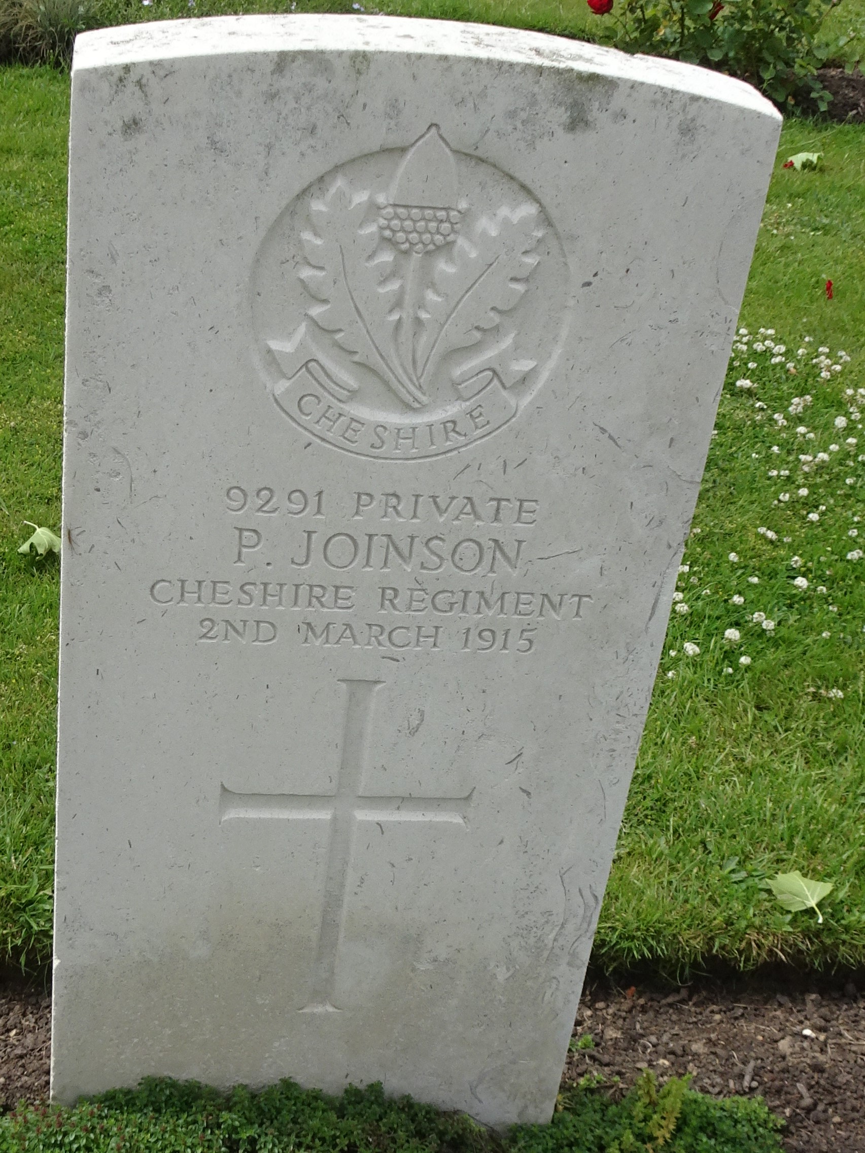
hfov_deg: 56.8
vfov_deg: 71.6
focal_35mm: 24
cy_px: 576
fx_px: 800
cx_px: 432
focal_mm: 4.1
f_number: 3.5
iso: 80
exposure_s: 1/640
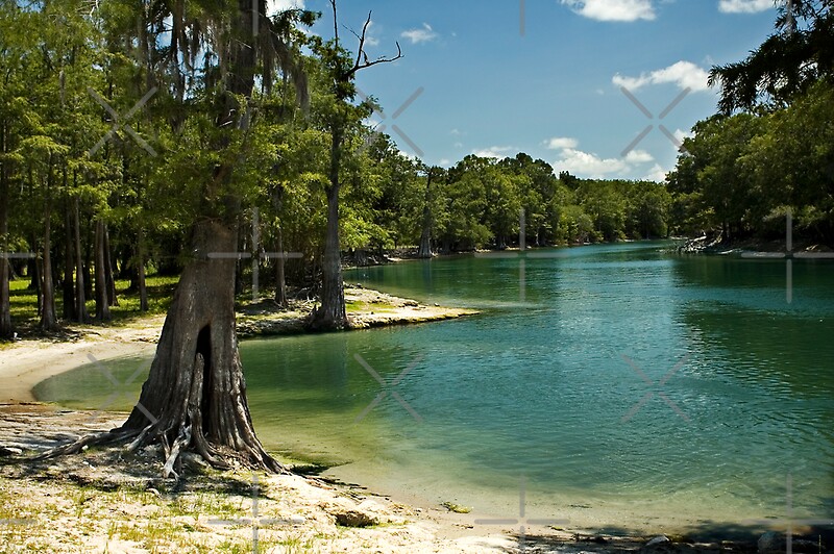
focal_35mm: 42
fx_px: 972
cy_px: 277
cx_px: 417
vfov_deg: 31.8
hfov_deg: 46.4
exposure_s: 1/125
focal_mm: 28
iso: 250
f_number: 7.1
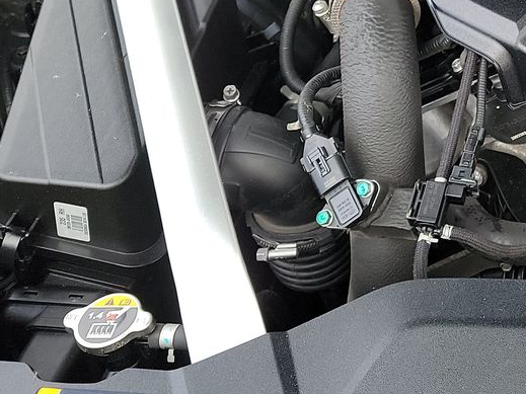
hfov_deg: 24.0
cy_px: -83
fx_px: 1124
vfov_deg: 18.8
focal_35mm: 74
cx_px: 631
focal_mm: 6.7
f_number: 1.8
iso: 74
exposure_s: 1/119
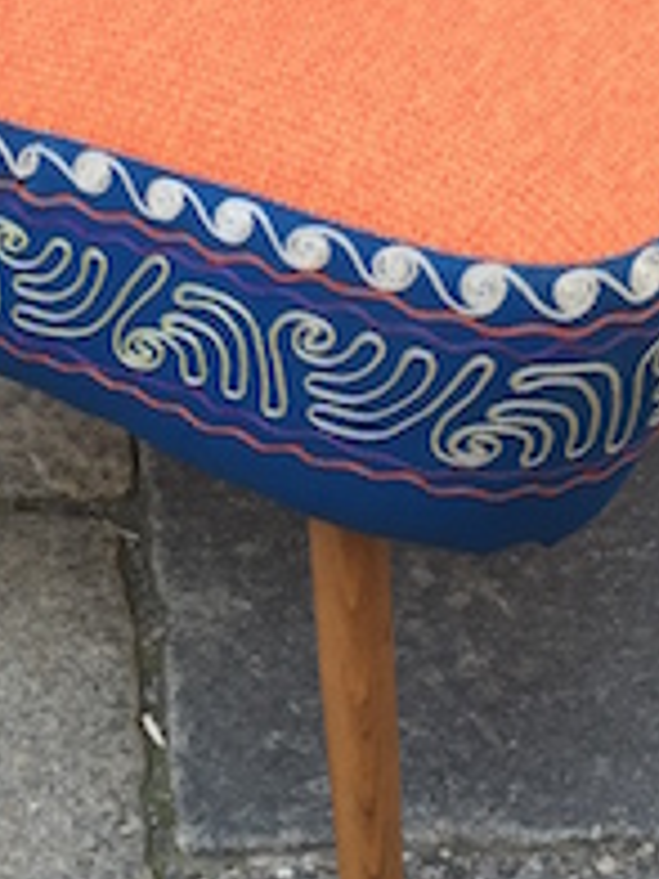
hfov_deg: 16.6
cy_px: -220
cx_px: 296
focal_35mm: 89
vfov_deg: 20.4
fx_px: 2259
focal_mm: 4.15
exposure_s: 1/218
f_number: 2.2
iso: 32
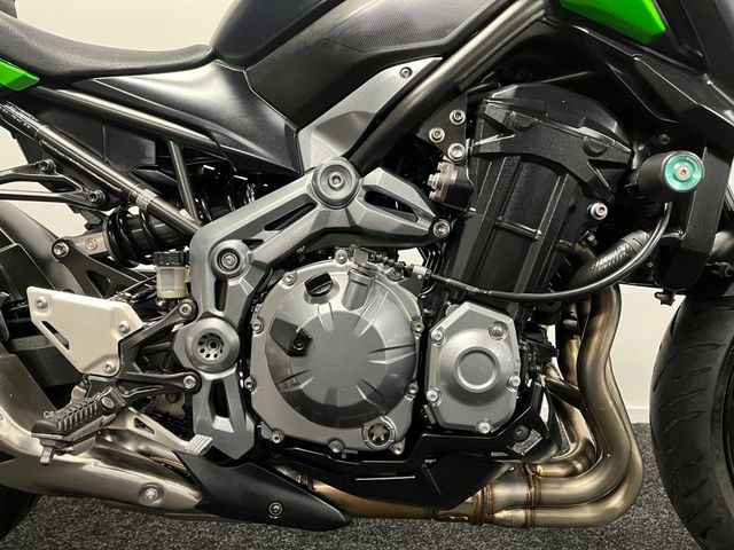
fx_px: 551
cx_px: 367
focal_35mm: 26
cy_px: 275
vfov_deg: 53.1
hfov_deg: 67.3
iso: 500
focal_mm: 5.1
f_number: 1.6
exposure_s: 1/50
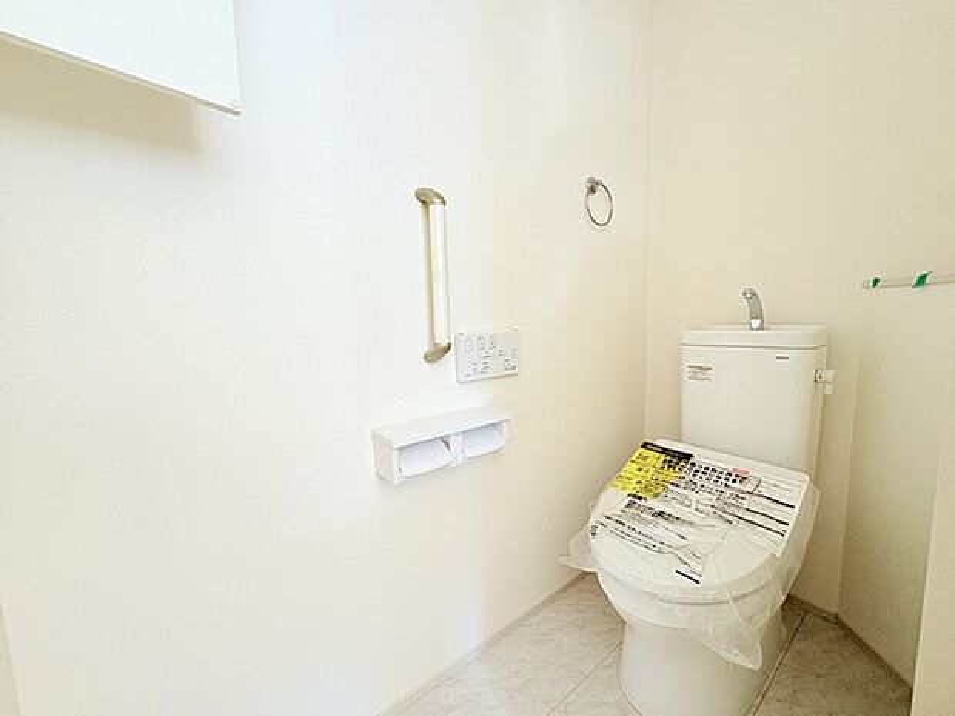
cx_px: 478
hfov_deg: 102.1
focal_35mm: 14
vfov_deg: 85.7
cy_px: 358
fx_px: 386
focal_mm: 2.22
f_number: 2.2
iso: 320
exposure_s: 1/60
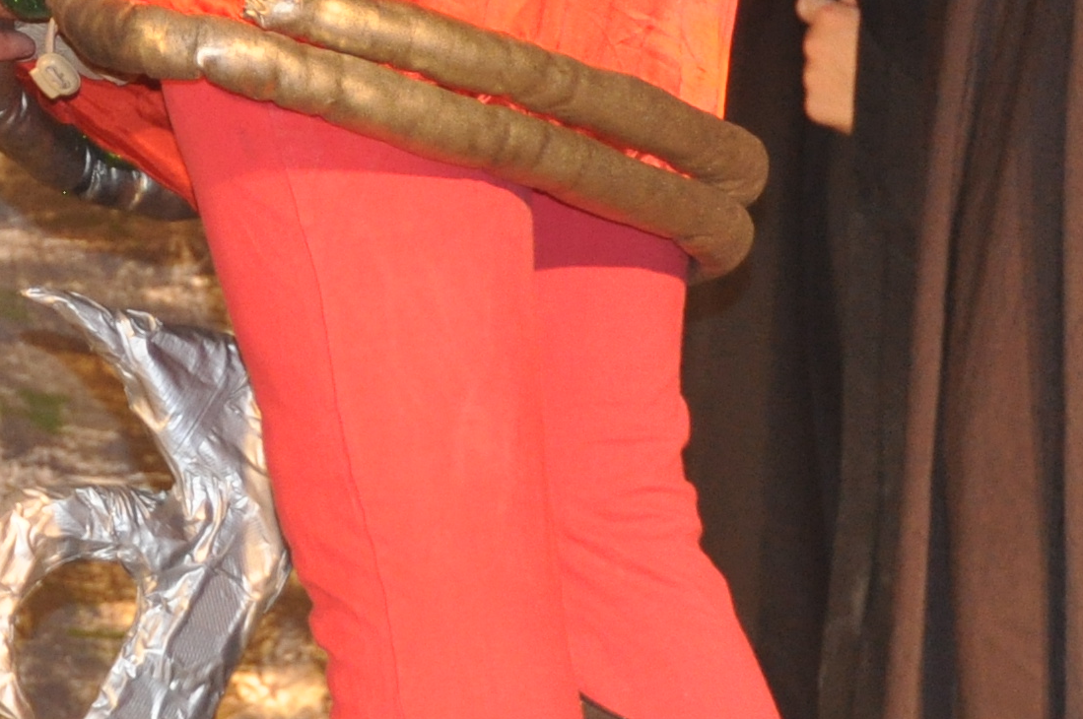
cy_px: -161
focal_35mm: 322
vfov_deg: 4.2
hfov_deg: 6.3
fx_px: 9674
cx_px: -428
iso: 800
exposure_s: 1/60
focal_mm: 55
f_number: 4.8
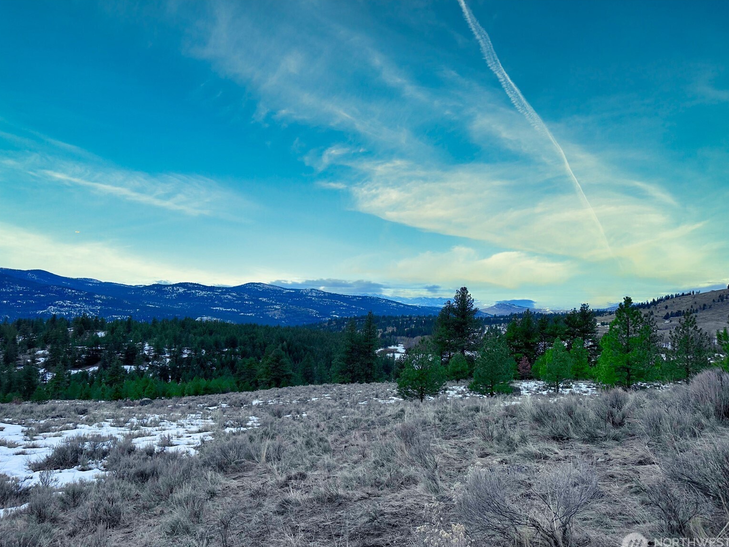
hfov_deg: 69.4
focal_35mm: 25
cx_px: 365
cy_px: 280
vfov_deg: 54.9
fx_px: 526
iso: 80
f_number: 1.8
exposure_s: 1/8197
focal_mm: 6.9
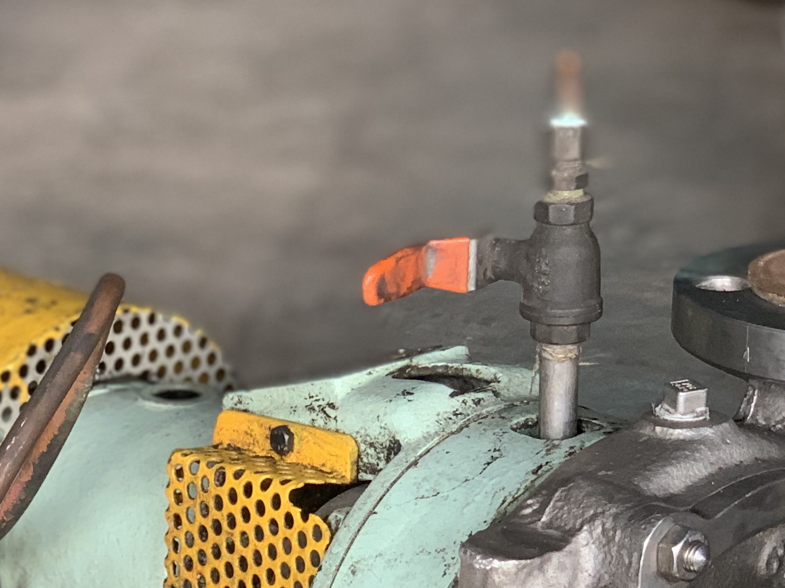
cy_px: 691
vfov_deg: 10.1
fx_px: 3288
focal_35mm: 145
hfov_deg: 13.5
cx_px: 123
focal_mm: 6
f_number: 2.4
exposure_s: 1/86
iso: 125
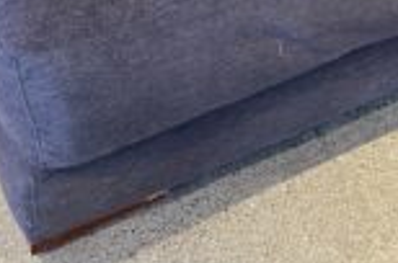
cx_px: 220
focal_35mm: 88
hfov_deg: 23.2
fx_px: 971
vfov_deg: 14.1
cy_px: -179
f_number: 1.8
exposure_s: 1/60
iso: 320
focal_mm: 4.25
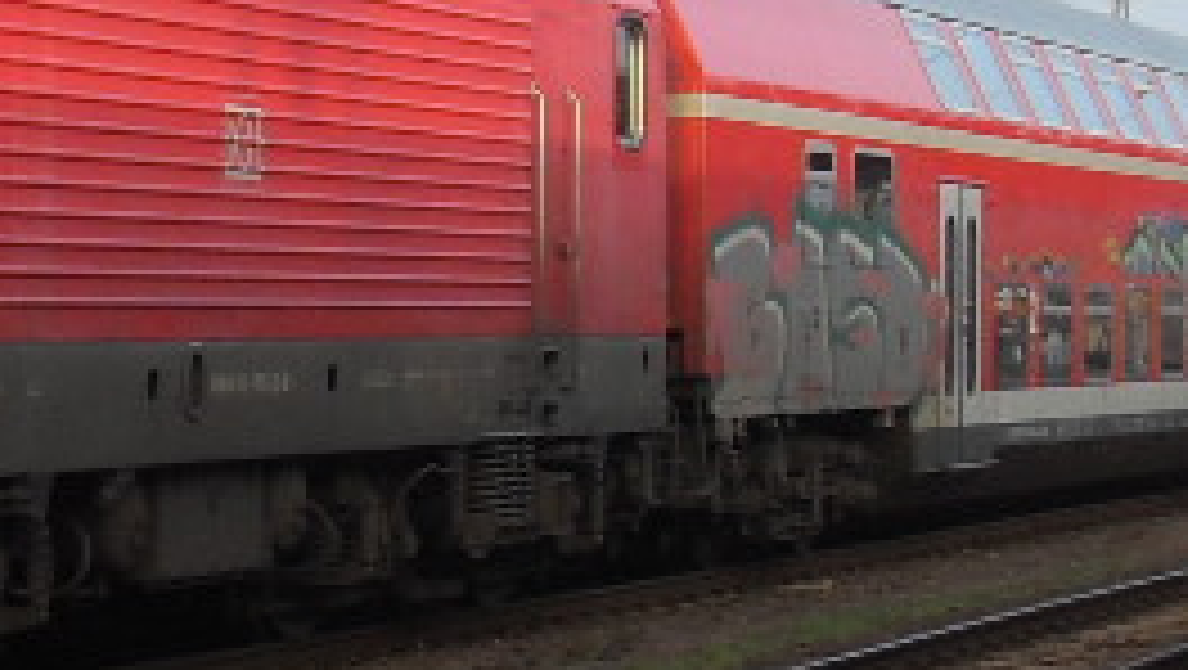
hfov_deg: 12.6
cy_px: 211
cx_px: 99
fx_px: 5328
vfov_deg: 7.2
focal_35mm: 169
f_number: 3.1
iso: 80
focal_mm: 7.1
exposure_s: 1/350
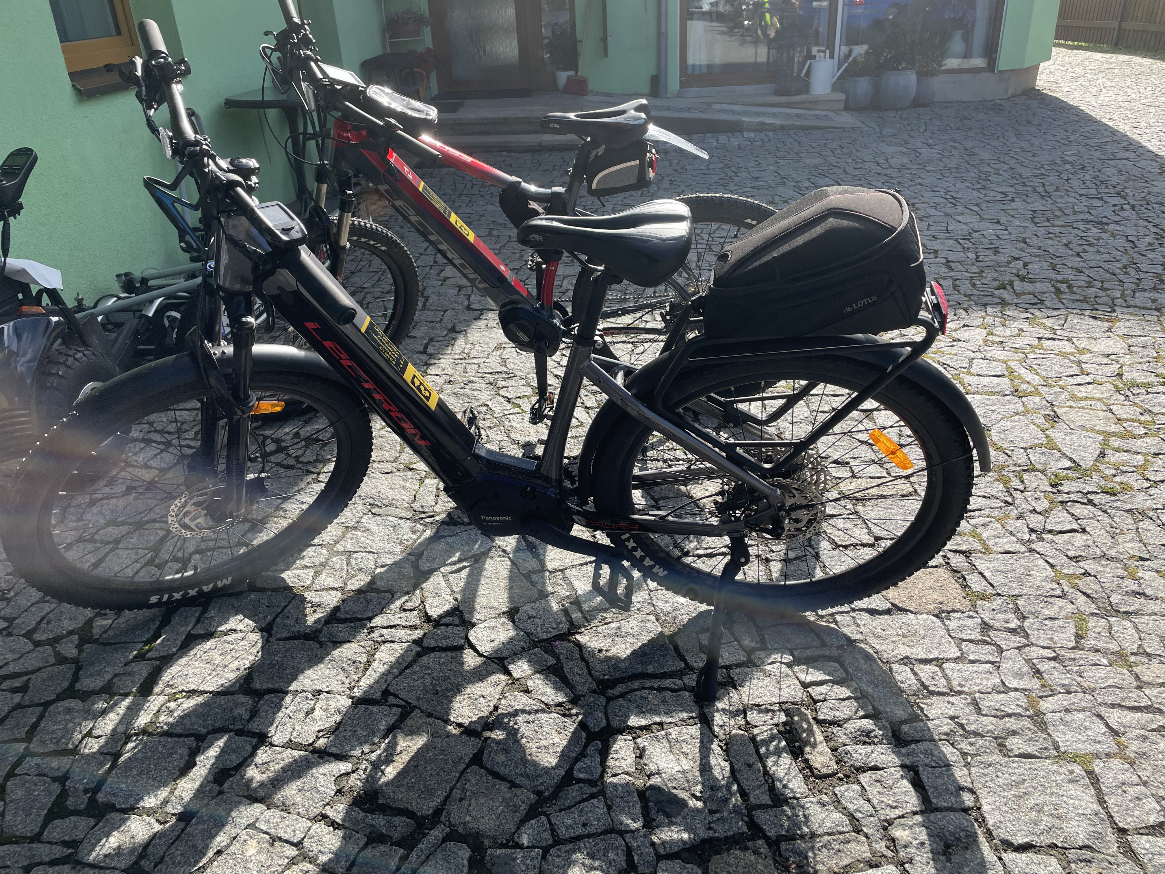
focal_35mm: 26
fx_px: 875
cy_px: 437
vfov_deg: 53.1
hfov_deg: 67.3
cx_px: 582
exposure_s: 1/1770
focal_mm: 4.2
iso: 32
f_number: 1.6
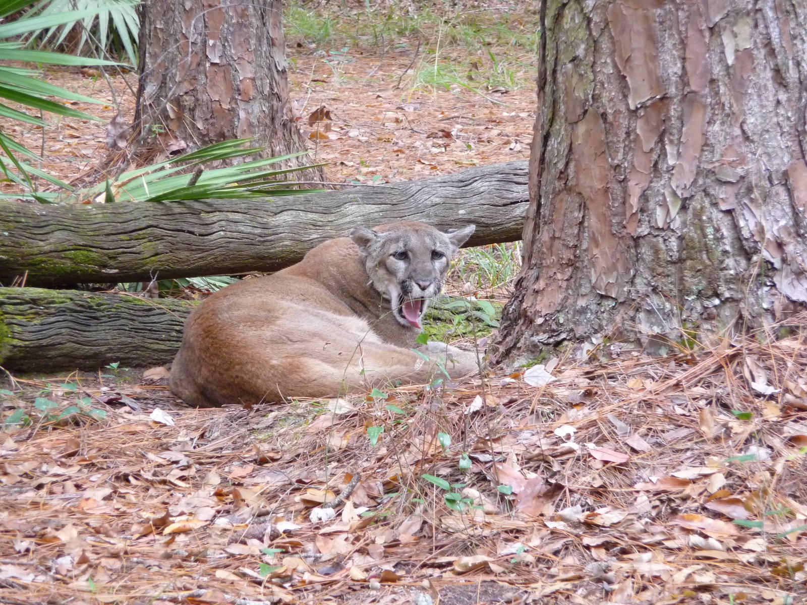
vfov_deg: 5.6
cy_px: 302
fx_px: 6155
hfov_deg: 7.5
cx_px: 404
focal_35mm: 264
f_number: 4.9
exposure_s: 1/60
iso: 400
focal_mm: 45.4
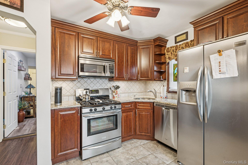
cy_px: 82
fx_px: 110
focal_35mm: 16
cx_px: 124
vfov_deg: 73.7
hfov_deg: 96.7
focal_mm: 16
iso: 250
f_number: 8
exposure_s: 1/4
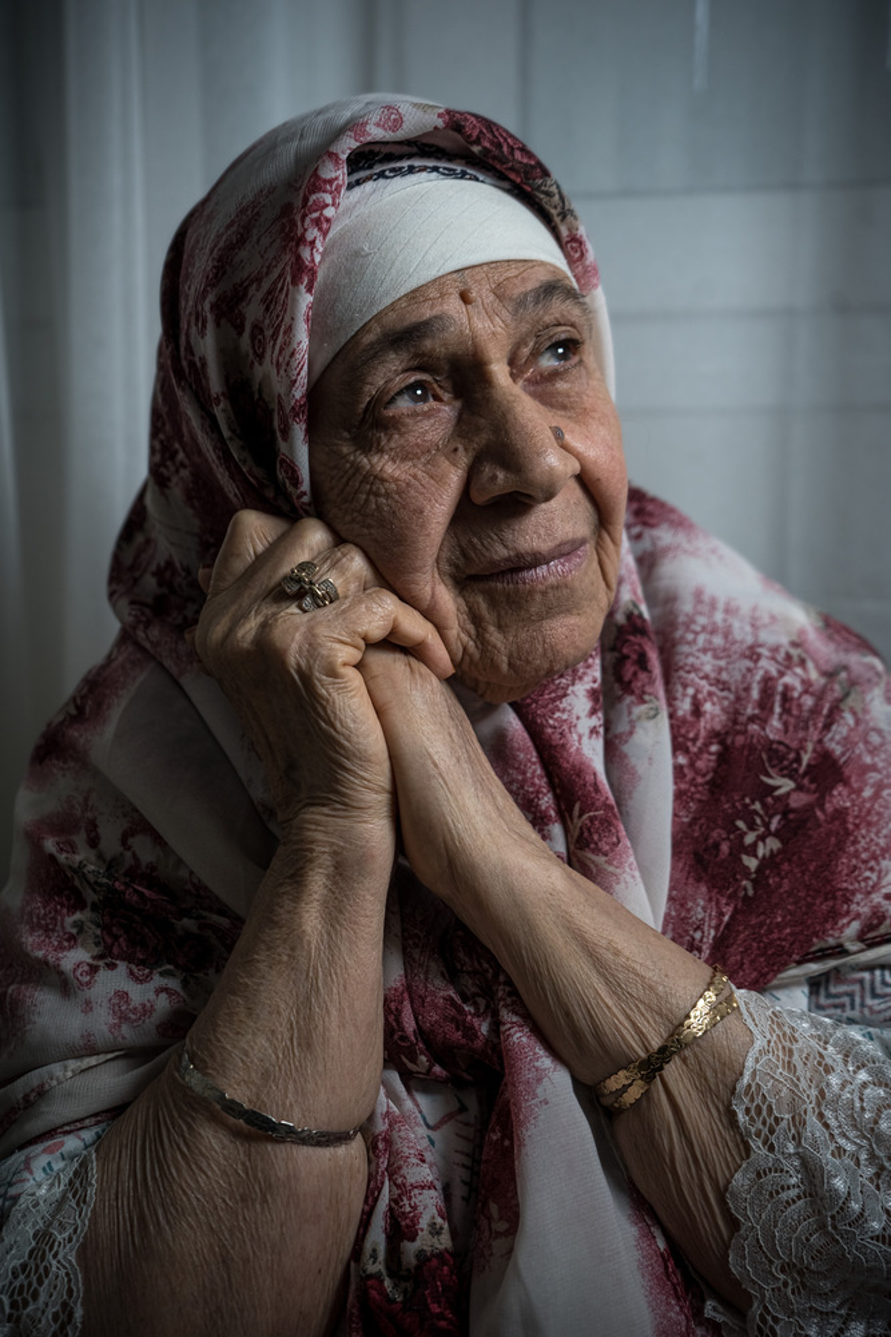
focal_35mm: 41
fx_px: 1521
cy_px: 668
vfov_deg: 47.4
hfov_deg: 32.6
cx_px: 446
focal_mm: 41
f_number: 4.5
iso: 500
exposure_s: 1/50
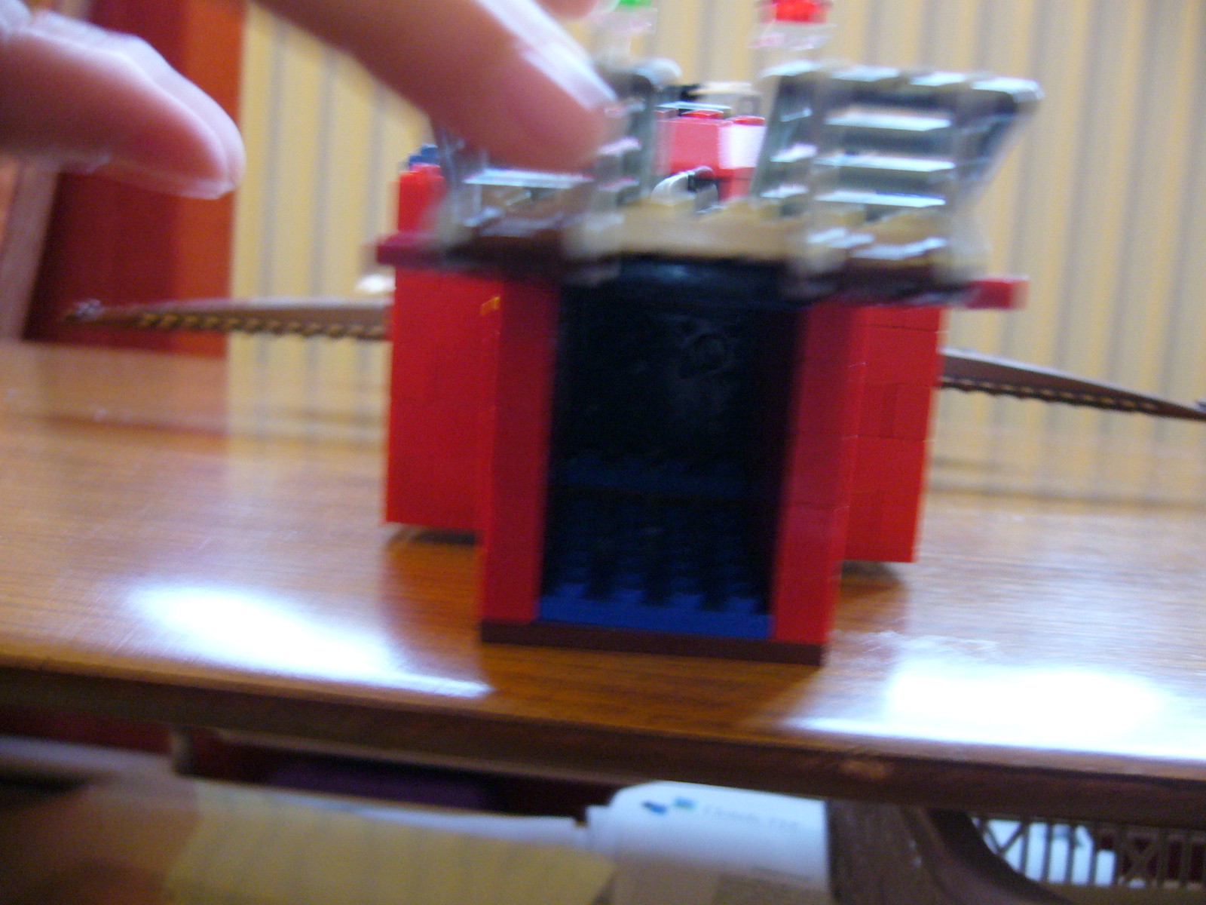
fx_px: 1219
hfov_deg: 52.6
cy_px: 452
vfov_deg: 40.7
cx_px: 603
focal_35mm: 35
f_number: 2.8
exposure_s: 1/8
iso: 200
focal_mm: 5.8
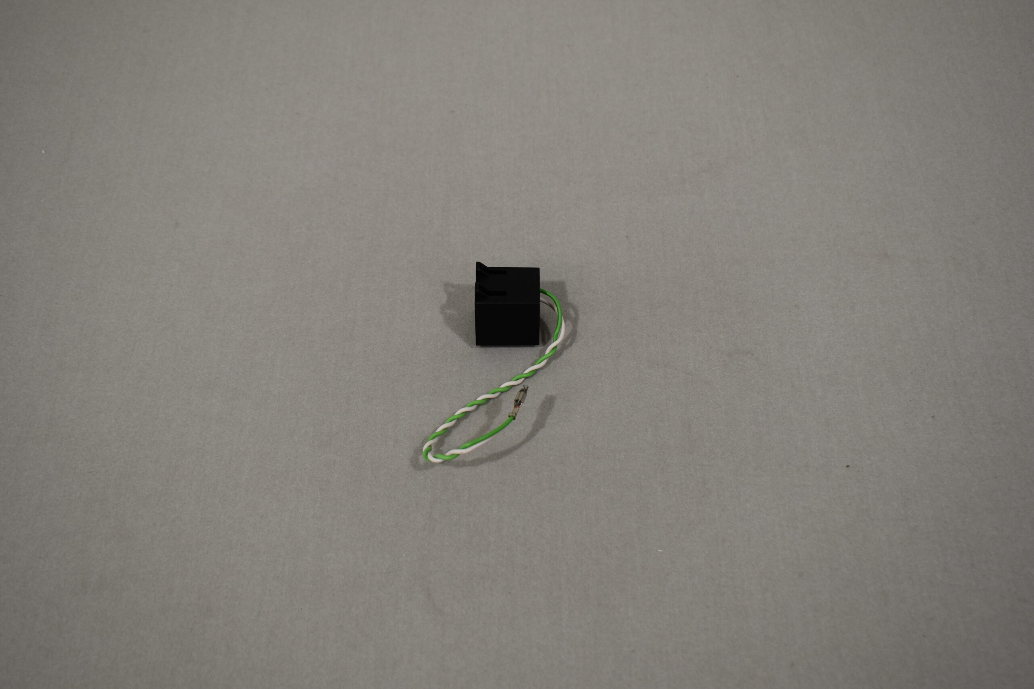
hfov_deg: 43.6
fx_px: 1292
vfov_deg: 29.9
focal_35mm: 45
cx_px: 517
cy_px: 344
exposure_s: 1/125
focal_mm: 30
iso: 250
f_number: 5.6
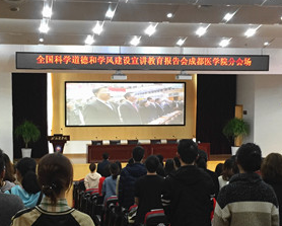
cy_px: 134
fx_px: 510
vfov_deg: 25.0
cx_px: 119
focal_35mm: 61
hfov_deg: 30.9
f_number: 2.2
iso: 200
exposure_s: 1/33
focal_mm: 4.15
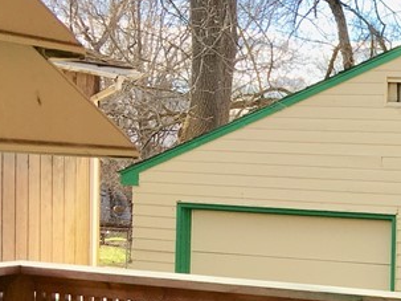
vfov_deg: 15.0
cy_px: 241
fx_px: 1135
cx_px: 553
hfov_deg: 18.3
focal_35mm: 98
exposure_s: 1/541
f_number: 2.2
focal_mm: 4.15
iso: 25
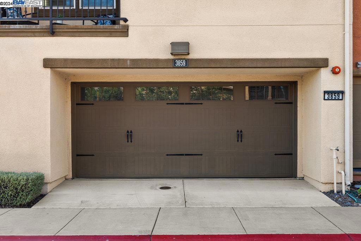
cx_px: 180
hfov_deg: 53.1
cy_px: 120
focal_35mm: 36
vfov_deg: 36.9
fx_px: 361
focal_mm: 24
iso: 100
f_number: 8
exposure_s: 1/10
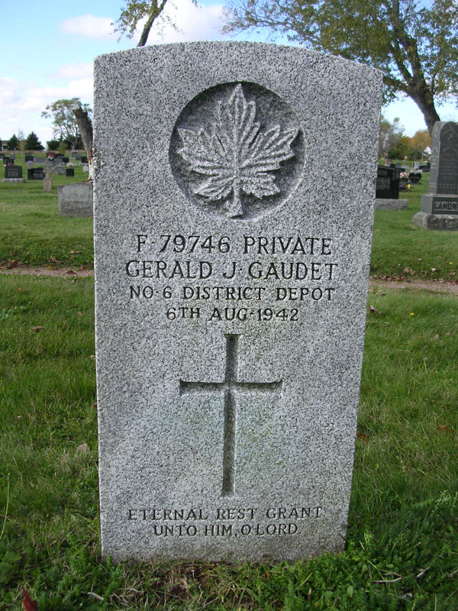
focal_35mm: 38
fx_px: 670
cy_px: 306
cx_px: 229
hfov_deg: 37.7
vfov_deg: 49.0
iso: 100
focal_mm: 5.8
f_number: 2.8
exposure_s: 1/484
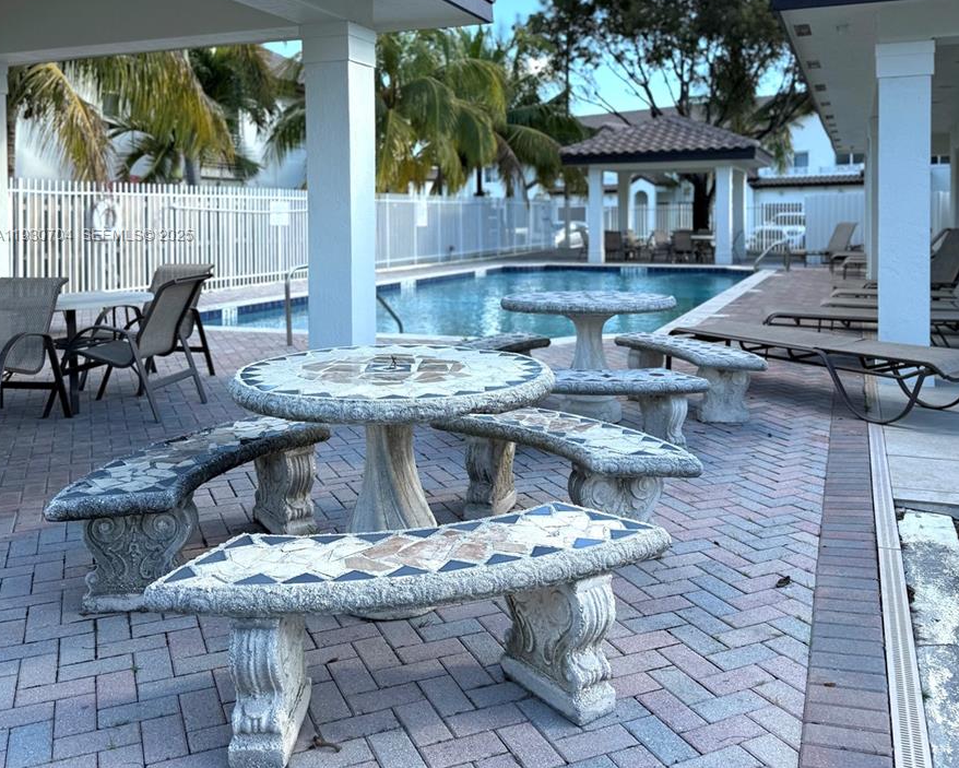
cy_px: 236
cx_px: 482
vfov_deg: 44.9
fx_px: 909
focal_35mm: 32
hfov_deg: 55.6
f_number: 1.78
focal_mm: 6.76
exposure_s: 1/1618
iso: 80
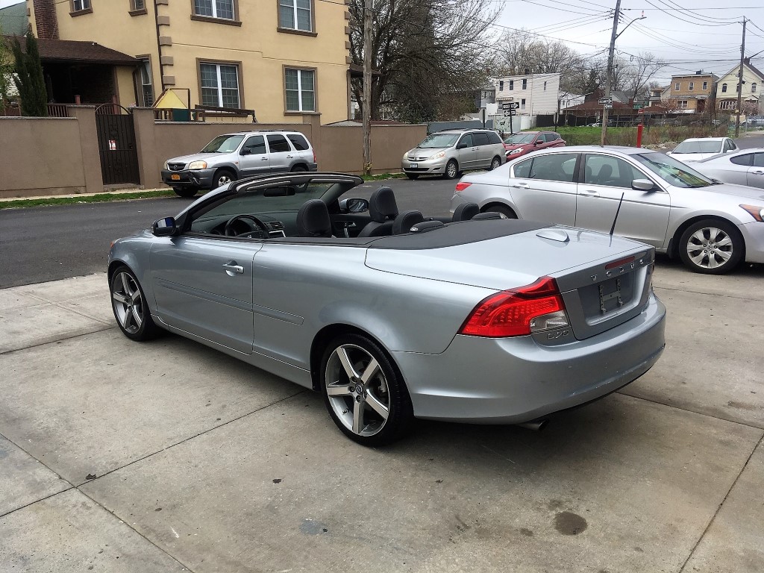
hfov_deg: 61.7
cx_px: 382
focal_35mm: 29
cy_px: 286
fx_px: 640
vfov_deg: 48.2
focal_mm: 4.15
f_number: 2.2
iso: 25
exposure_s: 1/545
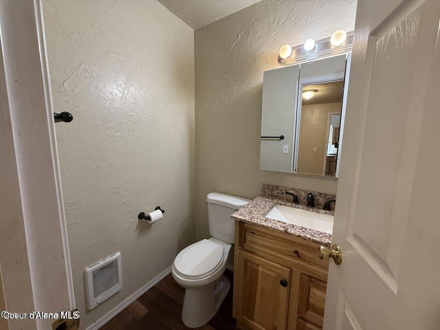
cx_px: 220
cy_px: 165
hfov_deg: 102.1
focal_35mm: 14
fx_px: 178
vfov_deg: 85.7
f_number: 2.2
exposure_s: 1/120
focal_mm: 2.22
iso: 320
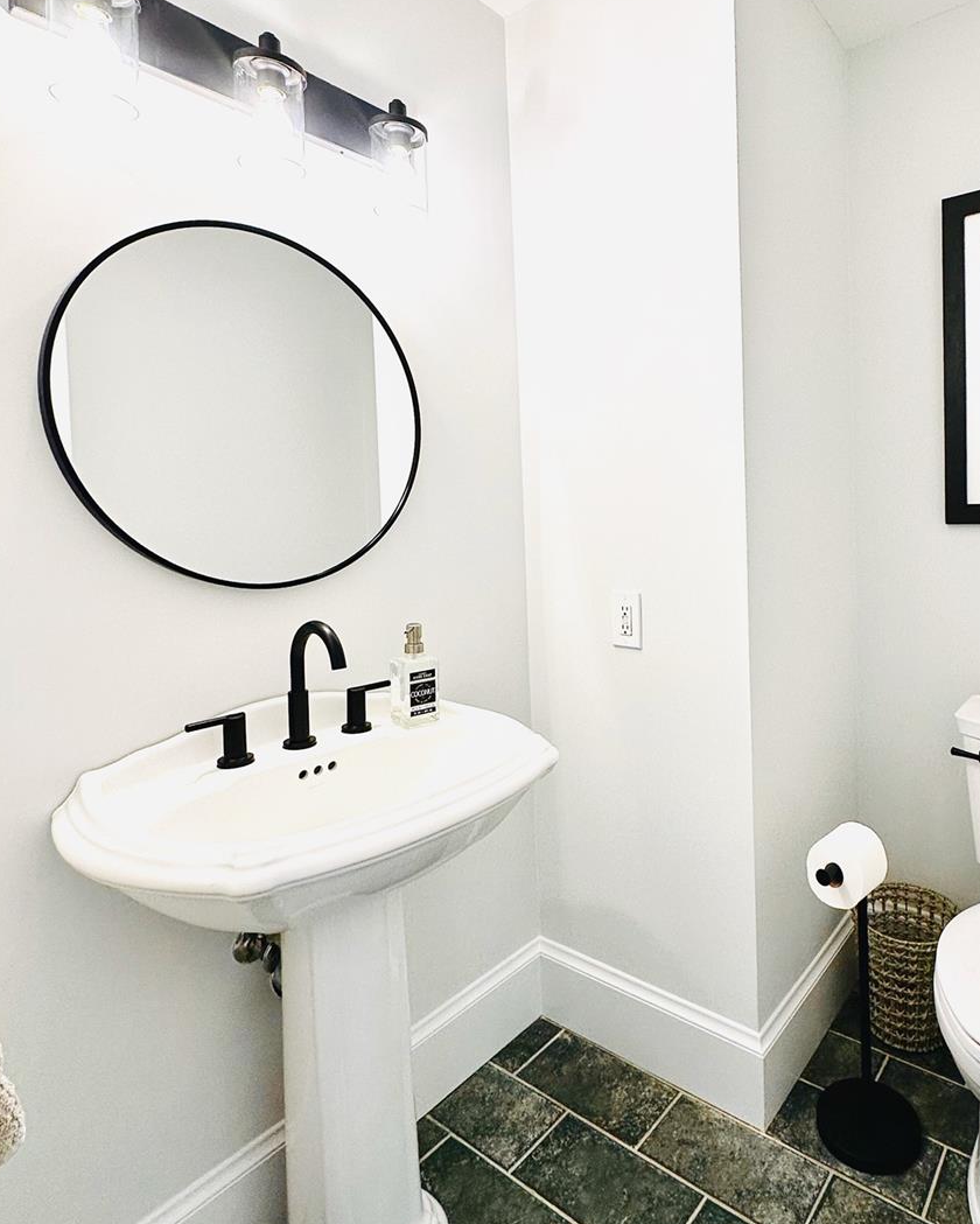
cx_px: 662
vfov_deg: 80.1
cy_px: 543
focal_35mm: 20
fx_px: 725
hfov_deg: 66.1
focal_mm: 2.22
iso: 100
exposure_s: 1/120
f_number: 2.2
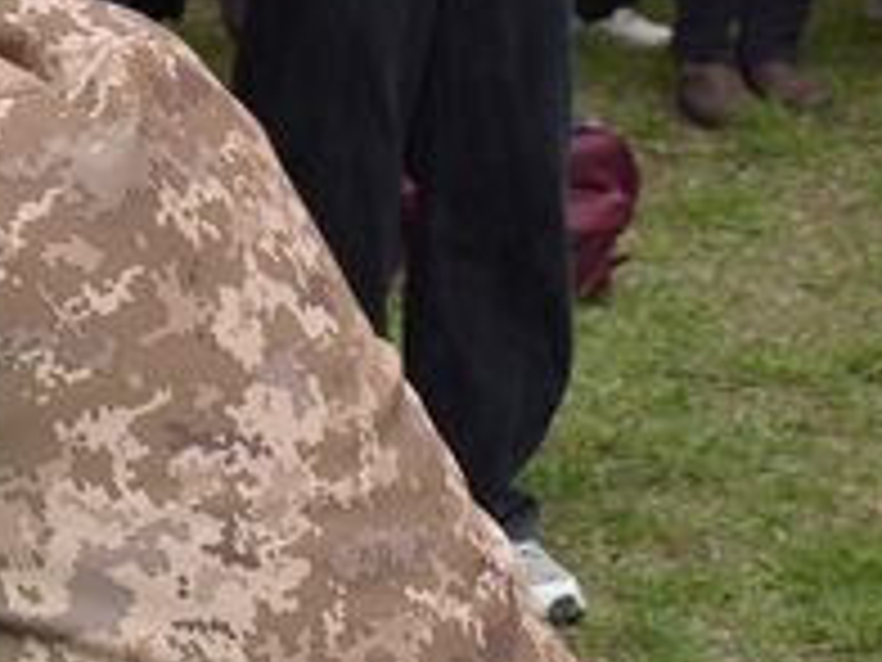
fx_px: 3792
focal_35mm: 149
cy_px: -16
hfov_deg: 12.5
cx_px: -504
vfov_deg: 9.9
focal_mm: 27
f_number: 5.6
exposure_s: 1/125
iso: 100
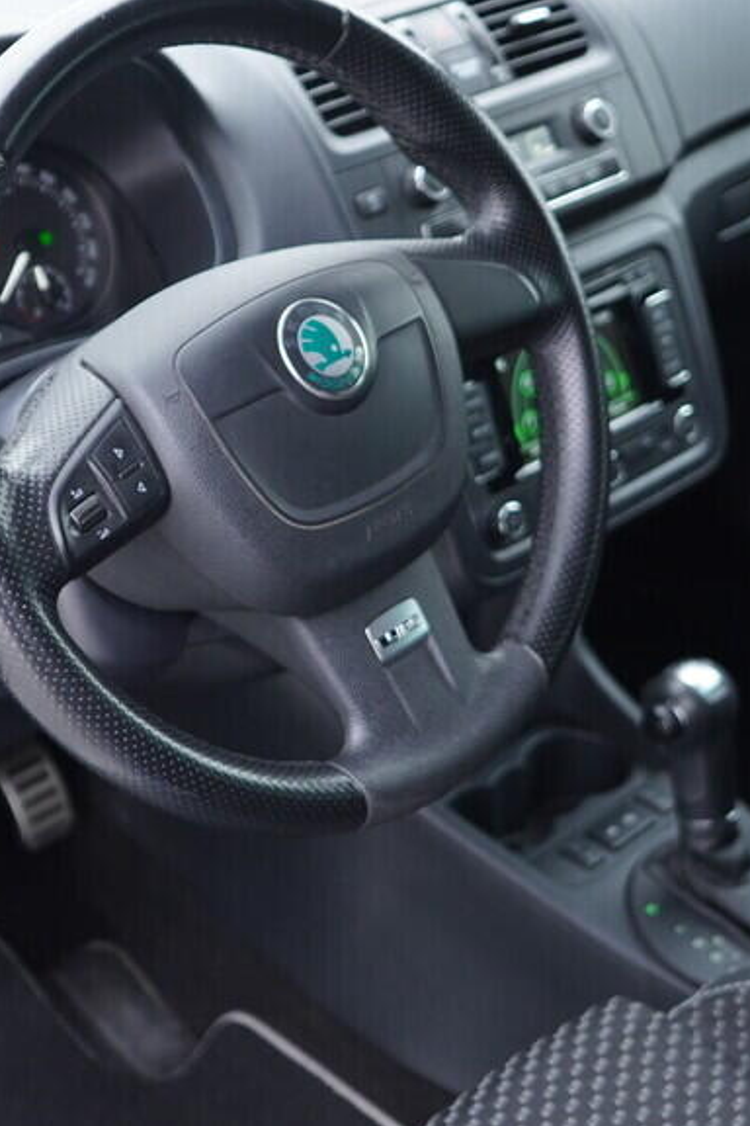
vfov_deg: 31.4
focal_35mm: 64
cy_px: 474
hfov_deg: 21.2
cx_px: 240
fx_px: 2000
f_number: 2.8
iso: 320
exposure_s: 1/40
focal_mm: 24
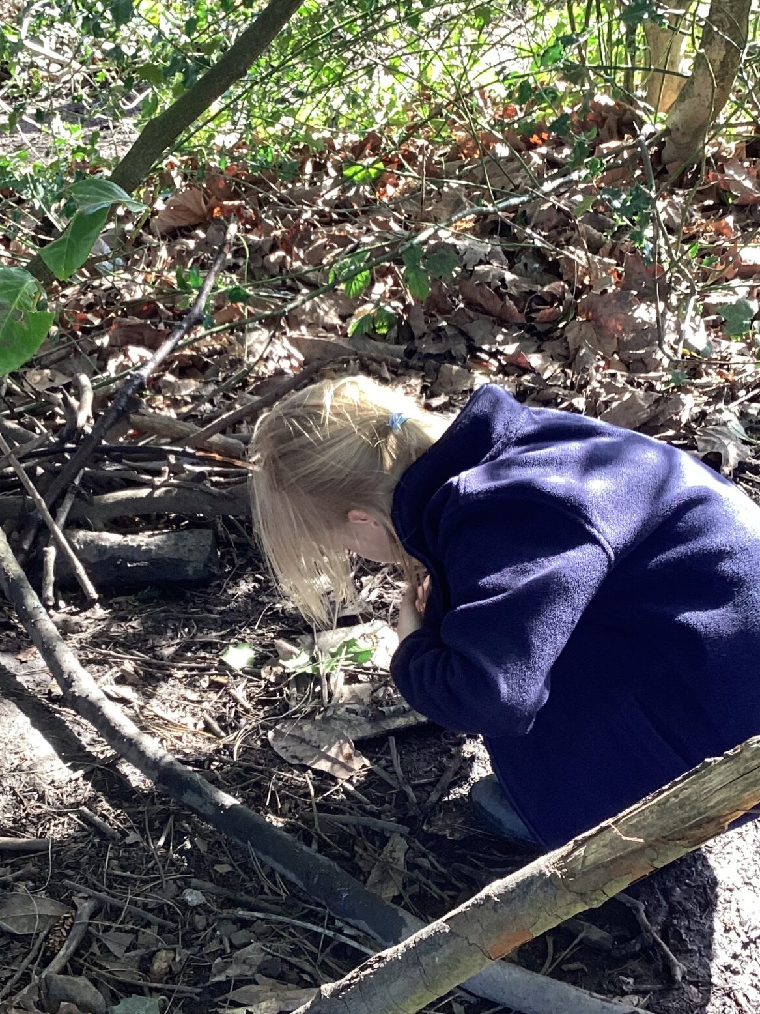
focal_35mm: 51
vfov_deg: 37.5
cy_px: 555
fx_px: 1493
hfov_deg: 28.5
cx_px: 298
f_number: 2.4
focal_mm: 3.3
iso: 80
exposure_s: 1/120
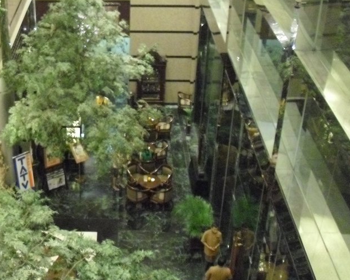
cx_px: 78
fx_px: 632
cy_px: 96
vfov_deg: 24.9
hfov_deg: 30.3
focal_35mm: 61
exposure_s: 1/13
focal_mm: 6.2
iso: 800
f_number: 2.8
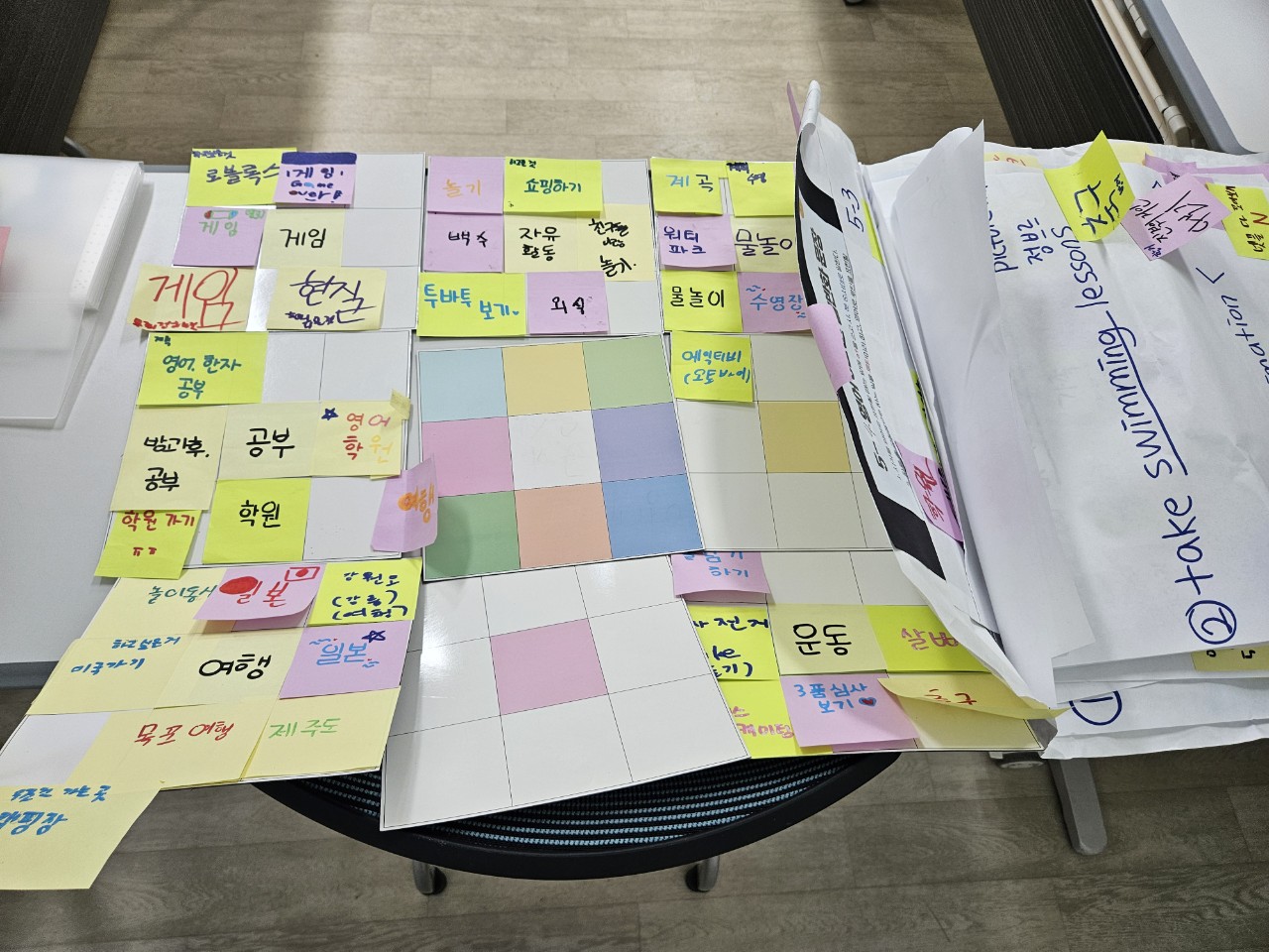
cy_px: 476
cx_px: 634
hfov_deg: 73.9
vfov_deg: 58.9
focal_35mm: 23
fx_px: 843
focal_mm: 5.4
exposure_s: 1/60.2
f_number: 1.8
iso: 64
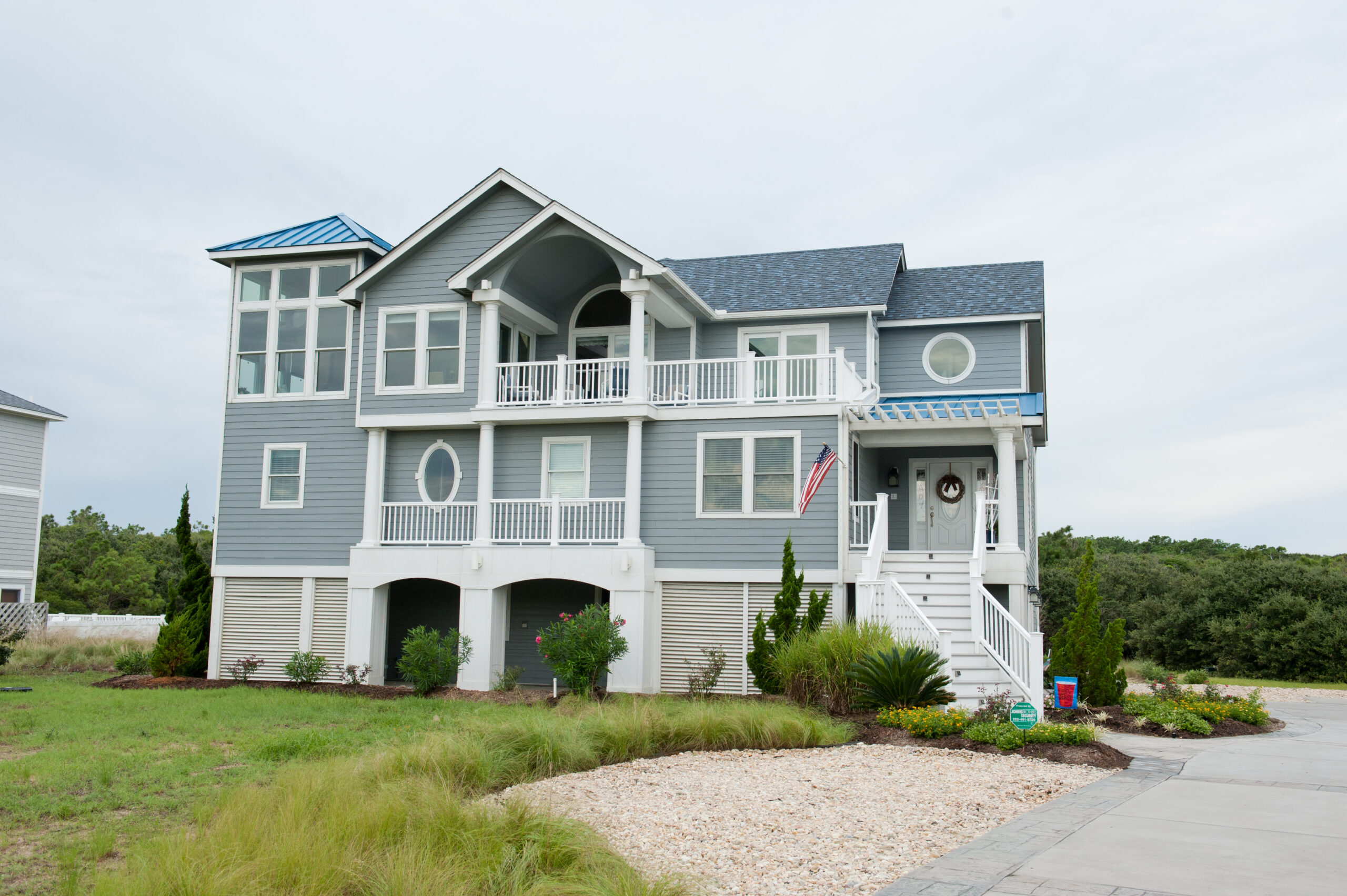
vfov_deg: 38.8
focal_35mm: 34
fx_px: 1271
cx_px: 674
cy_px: 448
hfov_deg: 55.8
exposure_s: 1/800
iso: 640
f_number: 7.1
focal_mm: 34
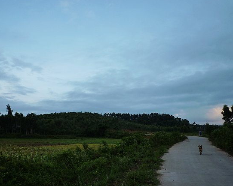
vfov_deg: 53.2
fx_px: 186
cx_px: 114
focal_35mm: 27
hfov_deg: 64.0
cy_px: 94
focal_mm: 4.4
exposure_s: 1/160
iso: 125
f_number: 2.8
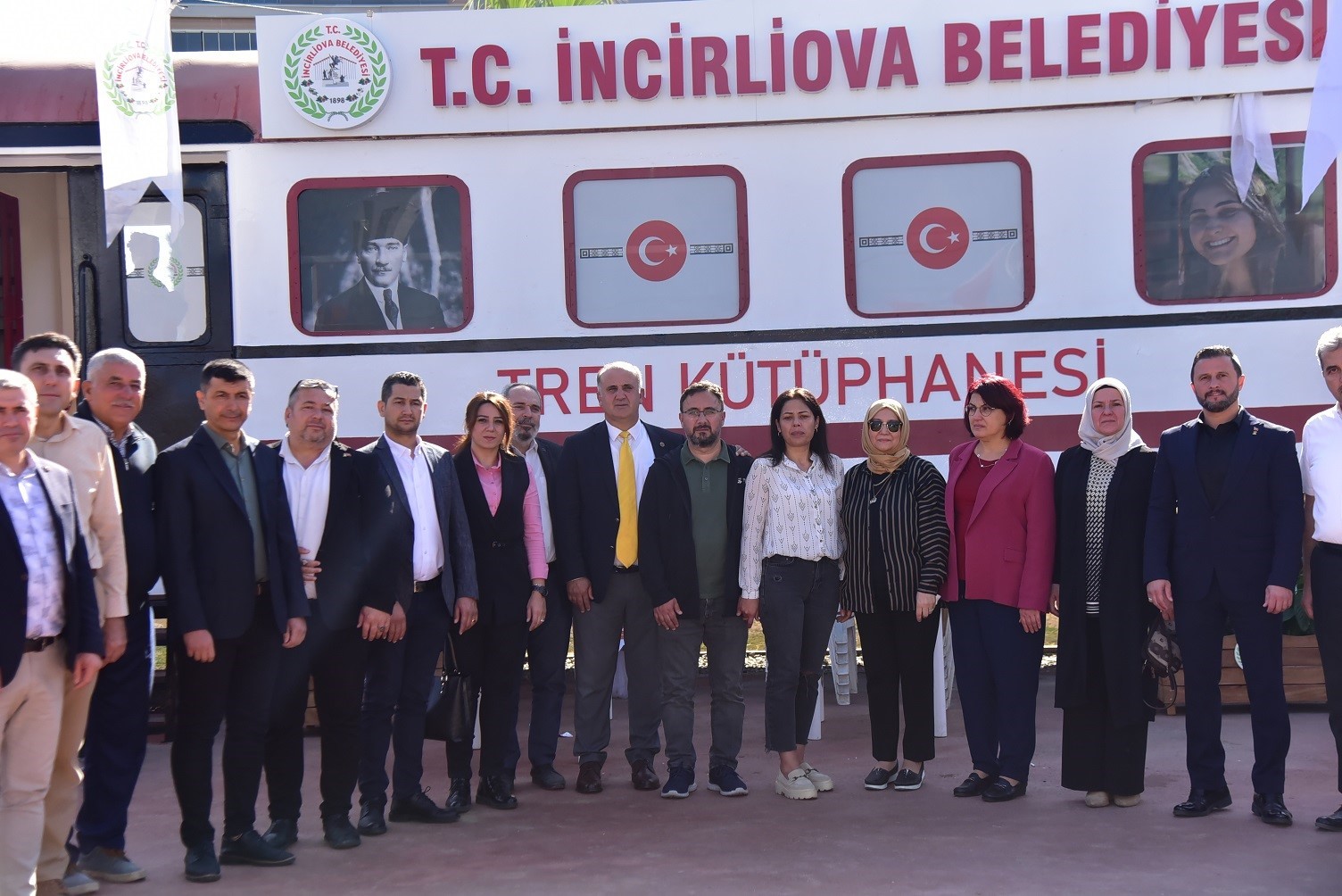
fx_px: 2051
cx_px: 671
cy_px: 448
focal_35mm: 55
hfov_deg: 36.2
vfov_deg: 24.6
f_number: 4
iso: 1250
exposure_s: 1/3200
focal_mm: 55
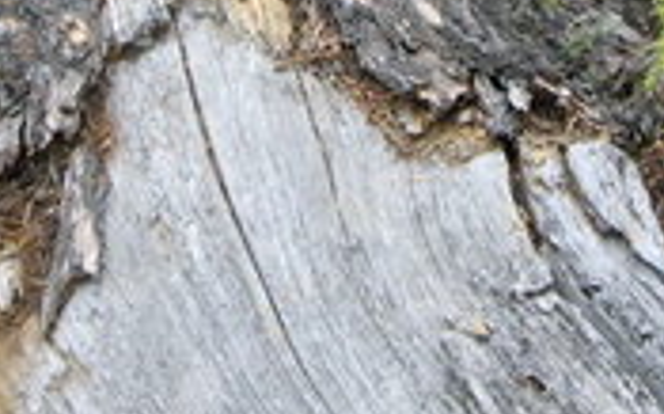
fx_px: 3851
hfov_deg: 9.9
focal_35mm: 213
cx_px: 353
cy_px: -273
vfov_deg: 6.1
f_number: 3.3
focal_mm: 9
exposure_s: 1/60
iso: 100
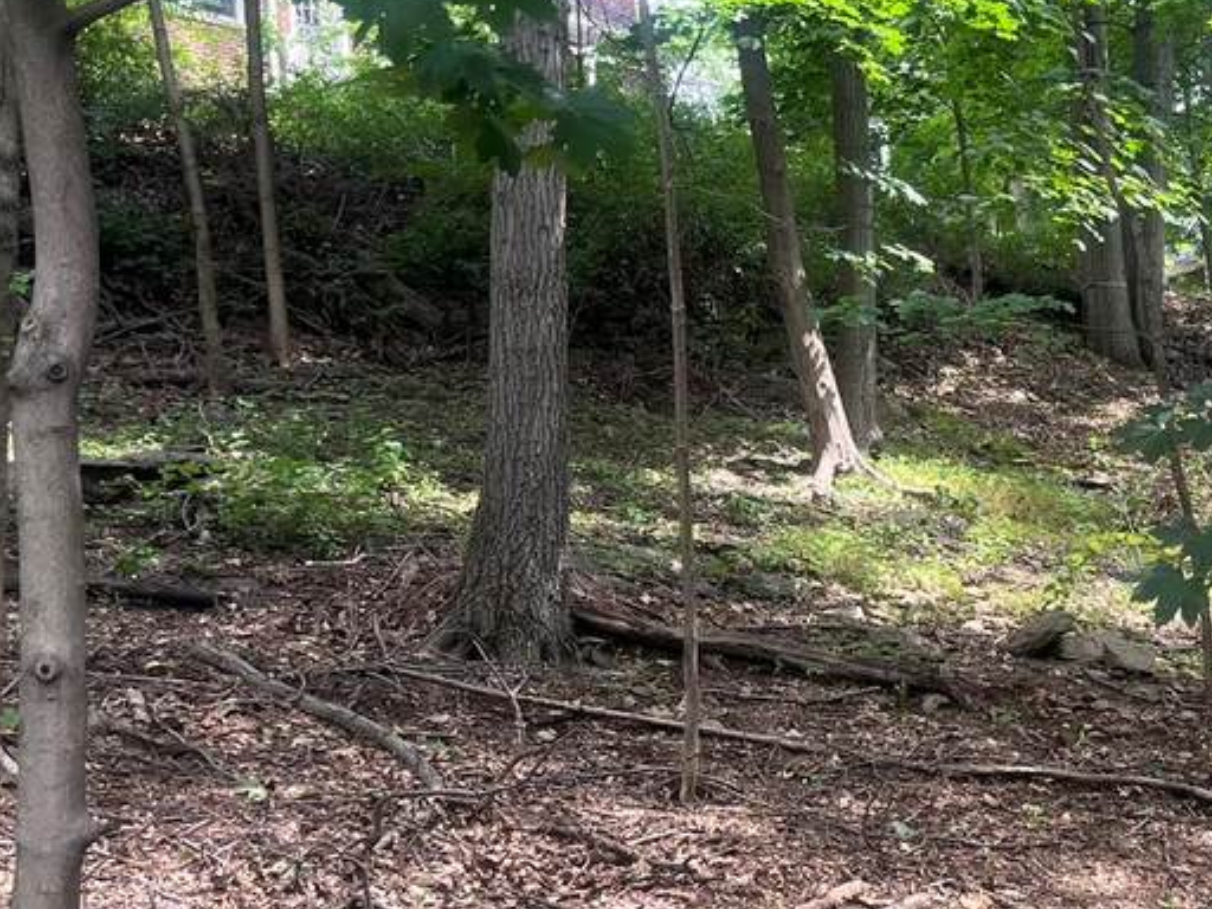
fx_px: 2276
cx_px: 1354
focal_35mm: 65
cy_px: 535
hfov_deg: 27.2
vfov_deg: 22.6
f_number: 1.6
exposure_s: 1/122
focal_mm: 5.1
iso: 50
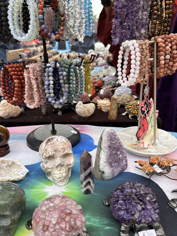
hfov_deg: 49.7
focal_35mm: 28
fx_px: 191
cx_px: 84
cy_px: 119
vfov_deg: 63.4
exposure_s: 1/319
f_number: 1.78
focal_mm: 6.86
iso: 80
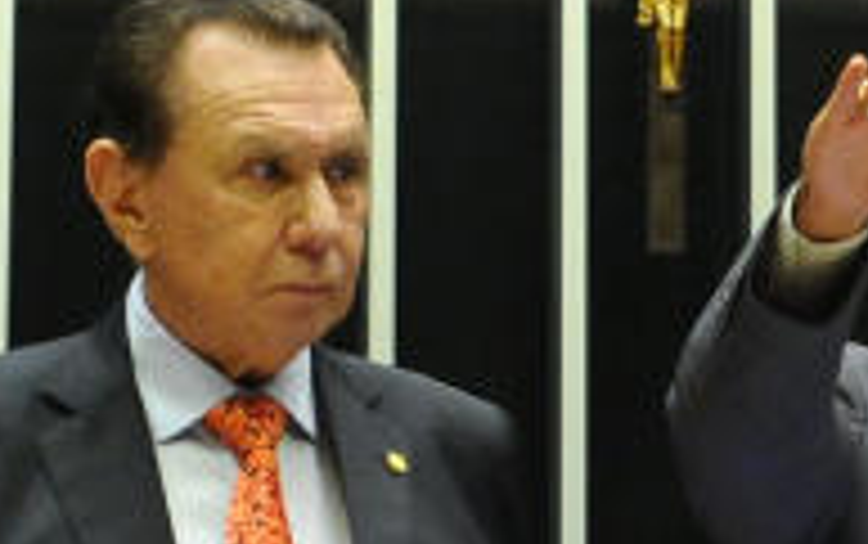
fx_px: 6582
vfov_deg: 4.7
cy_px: 659
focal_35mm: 278
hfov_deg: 7.5
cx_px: 1066
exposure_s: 1/100
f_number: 4
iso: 4000
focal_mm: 44
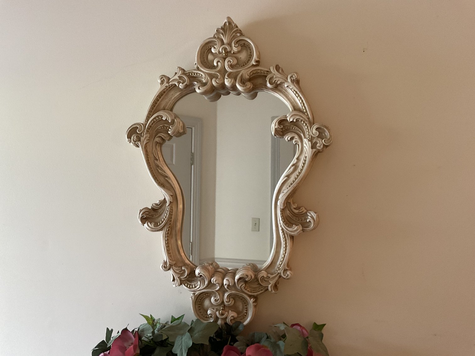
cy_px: 178
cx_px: 238
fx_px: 398
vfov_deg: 48.2
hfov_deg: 61.7
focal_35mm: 29
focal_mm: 3
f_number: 1.8
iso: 125
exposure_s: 1/60
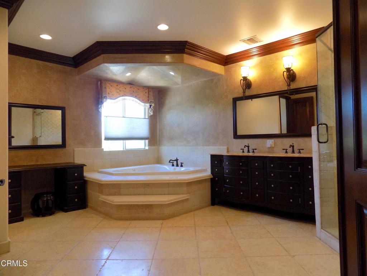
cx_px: 184
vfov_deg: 58.9
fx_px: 244
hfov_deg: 73.9
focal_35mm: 23
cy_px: 138
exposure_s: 1/30
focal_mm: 4
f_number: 3.1
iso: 160
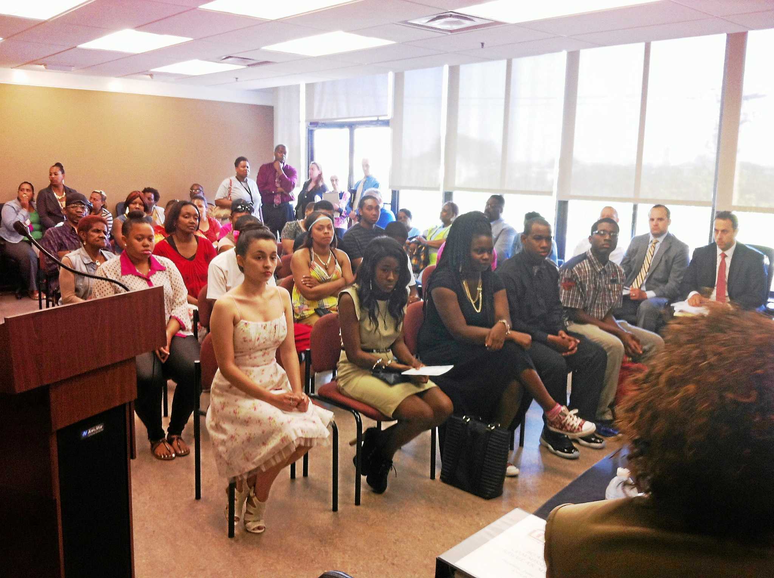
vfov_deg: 40.6
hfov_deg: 52.7
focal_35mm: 35
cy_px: 289
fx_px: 781
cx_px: 387
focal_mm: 3.85
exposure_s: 1/20
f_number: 2.8
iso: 80
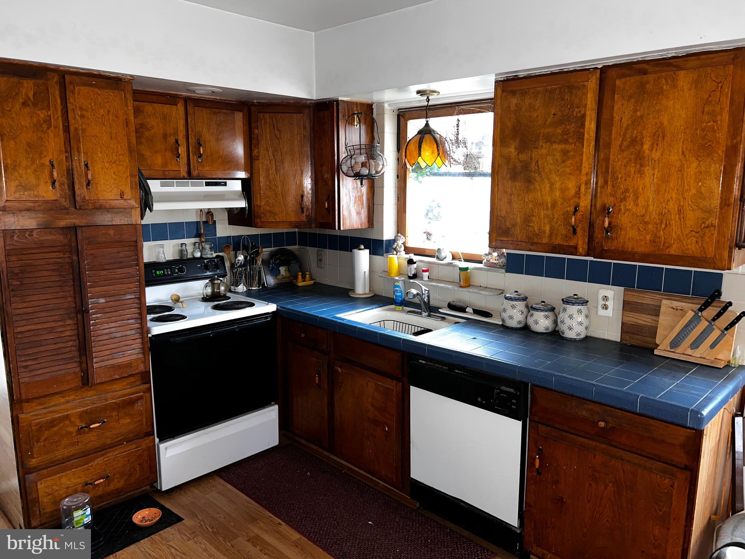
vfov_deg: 53.1
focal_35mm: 26
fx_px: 560
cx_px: 372
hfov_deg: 67.3
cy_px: 280
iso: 100
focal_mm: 5.7
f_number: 1.5
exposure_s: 1/9
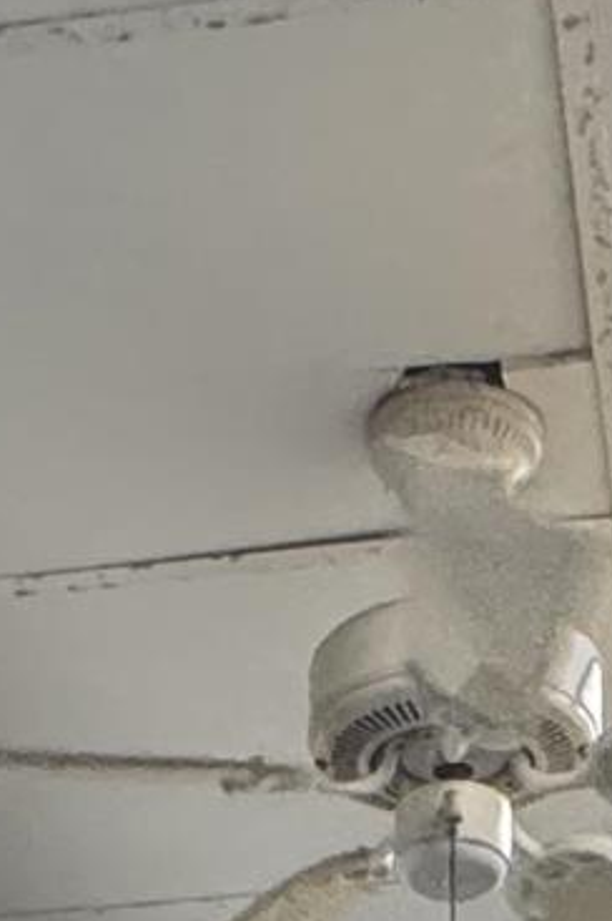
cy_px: 2738
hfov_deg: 11.2
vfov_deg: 11.1
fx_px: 3117
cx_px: 369
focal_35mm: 122
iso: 250
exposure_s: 1/120
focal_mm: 2.22
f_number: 2.2
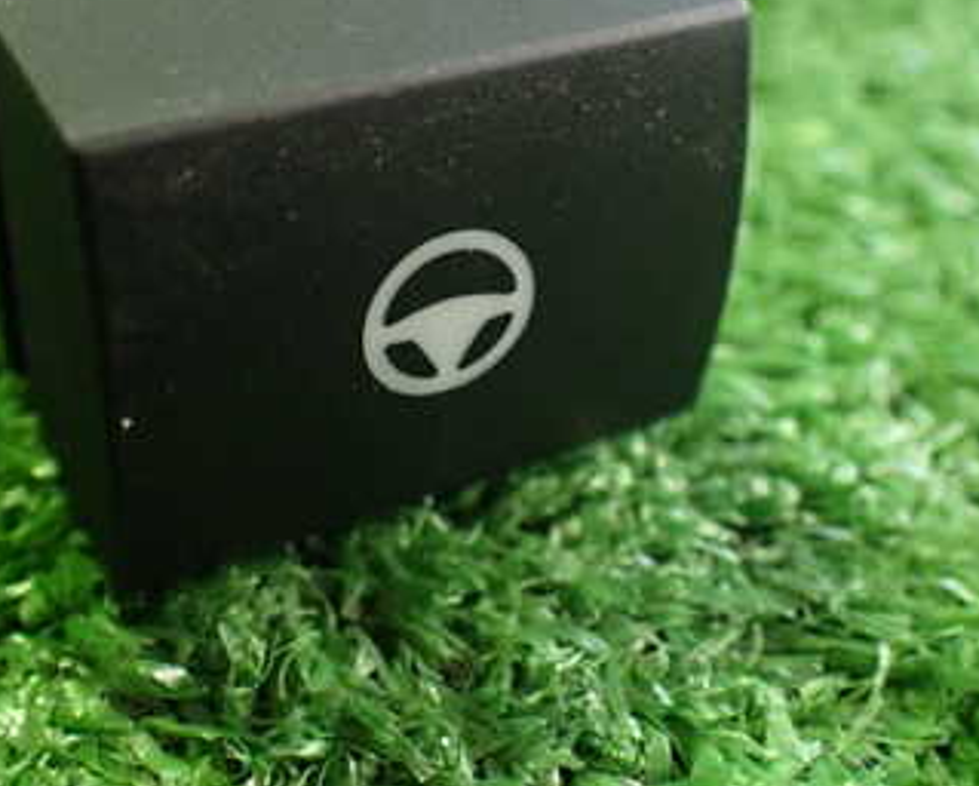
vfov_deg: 27.5
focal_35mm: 55
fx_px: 1596
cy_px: 249
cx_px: 411
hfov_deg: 34.0
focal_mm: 5.4
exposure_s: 1/60
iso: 800
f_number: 2.3
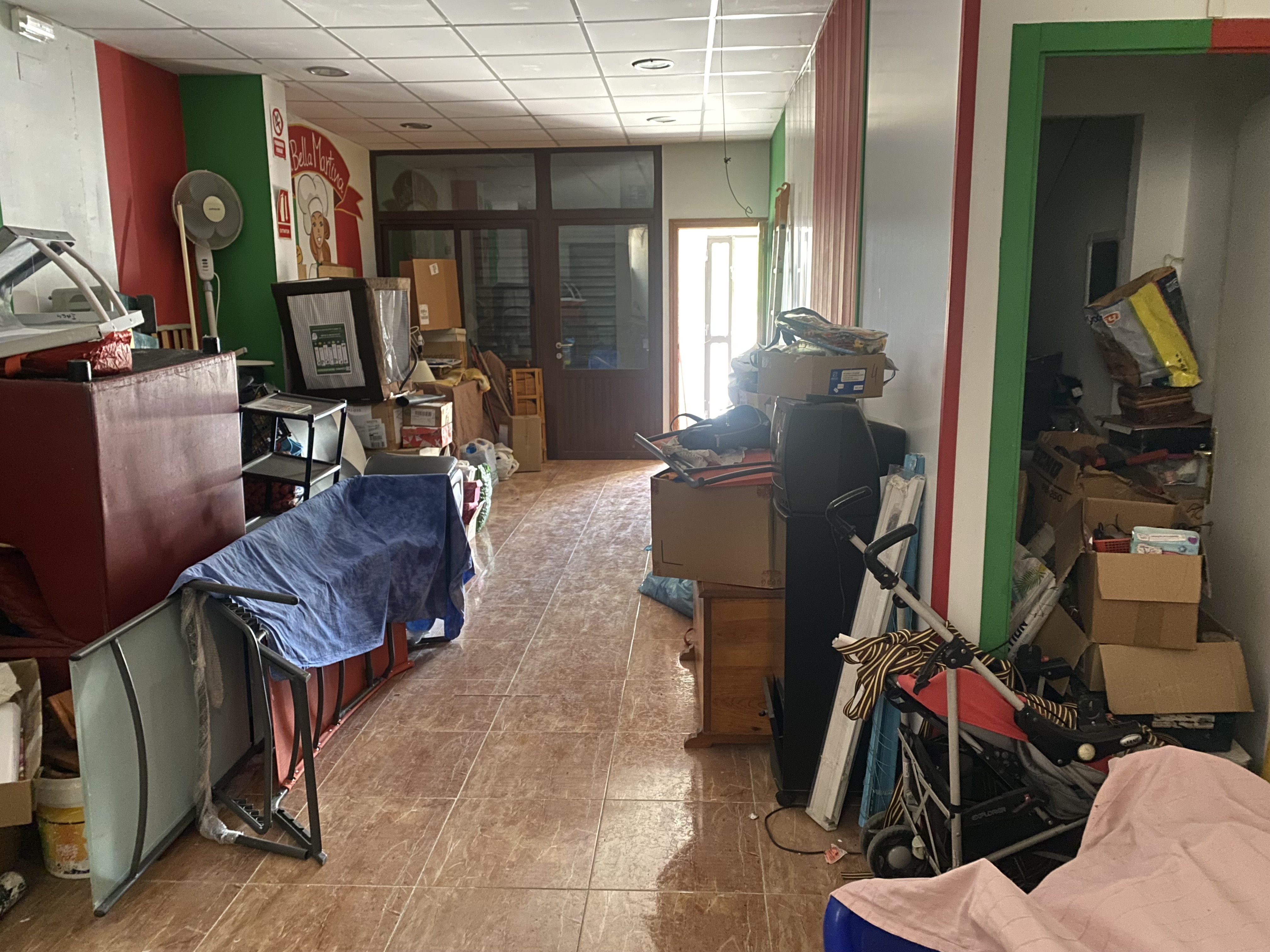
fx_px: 954
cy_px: 476
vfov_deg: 53.1
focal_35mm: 26
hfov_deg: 67.3
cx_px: 635
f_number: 1.8
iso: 800
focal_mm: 4.25
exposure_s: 1/22
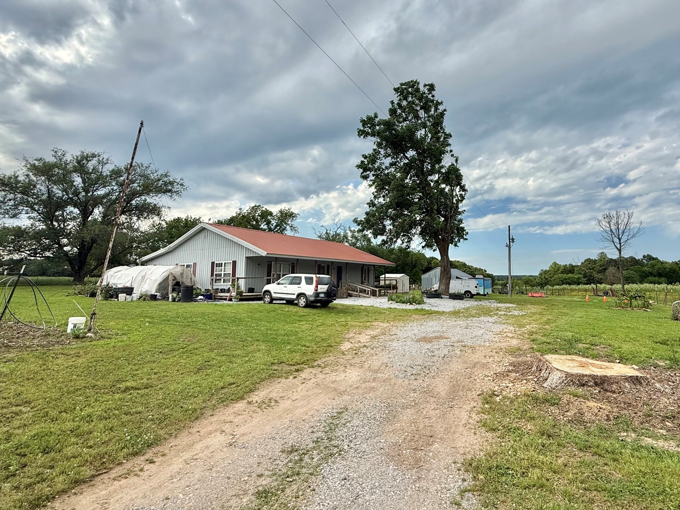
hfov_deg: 87.4
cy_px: 228
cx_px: 381
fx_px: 354
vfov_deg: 71.4
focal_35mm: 18
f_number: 2.2
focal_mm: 2.22
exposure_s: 1/1901
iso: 50
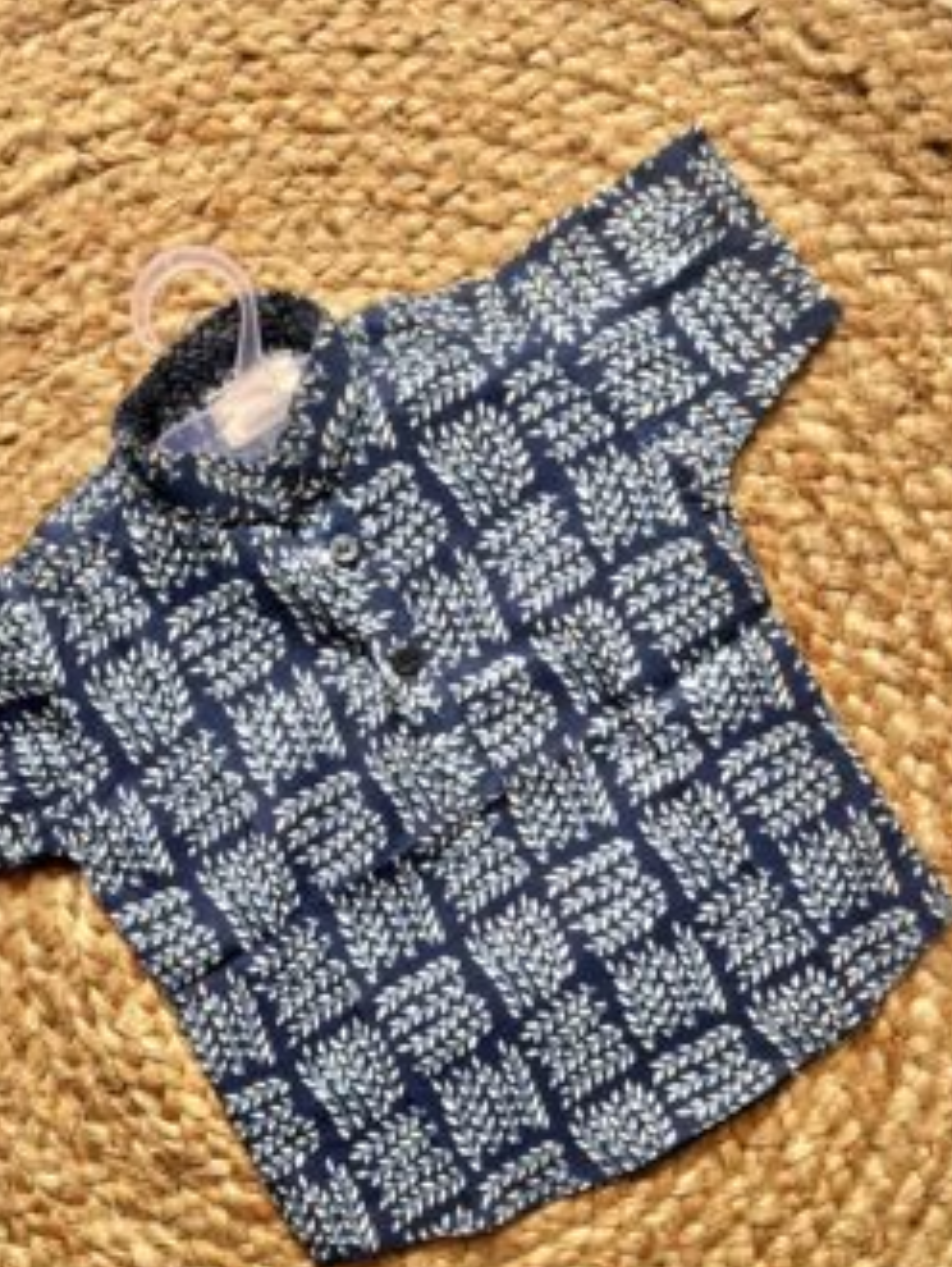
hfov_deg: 41.7
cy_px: 802
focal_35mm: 34
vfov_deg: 53.3
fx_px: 1245
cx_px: 403
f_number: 1.6
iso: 64
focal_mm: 5.1
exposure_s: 1/122
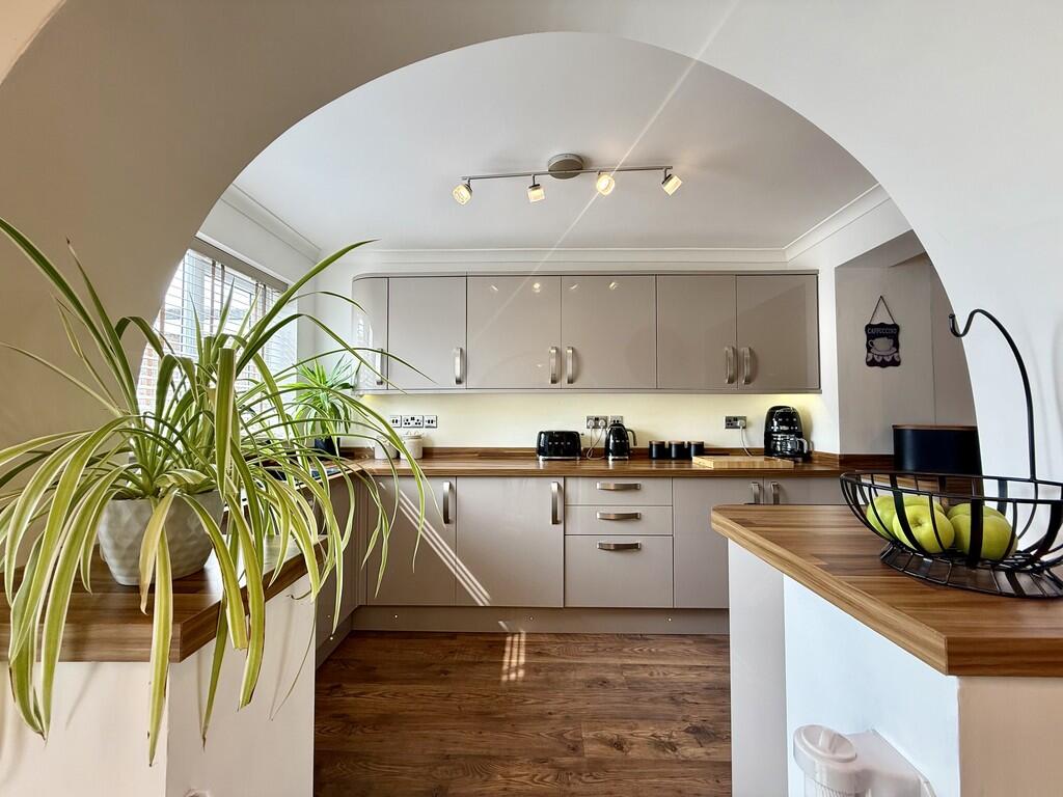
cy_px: 398
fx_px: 430
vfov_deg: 85.7
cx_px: 532
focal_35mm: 14
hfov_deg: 102.1
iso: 64
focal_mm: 2.22
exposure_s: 1/100
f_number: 2.2
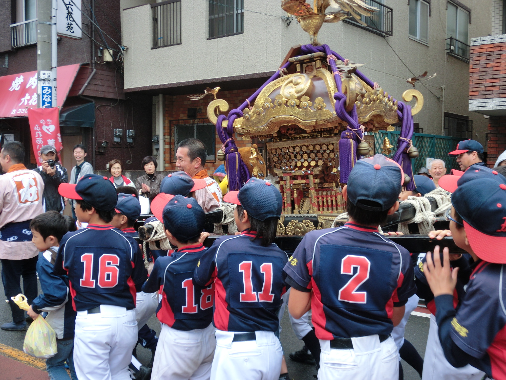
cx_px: 253
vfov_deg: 40.7
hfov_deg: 52.6
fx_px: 512
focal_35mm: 35
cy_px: 190
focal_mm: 6.1
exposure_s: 1/125
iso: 100
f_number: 3.2
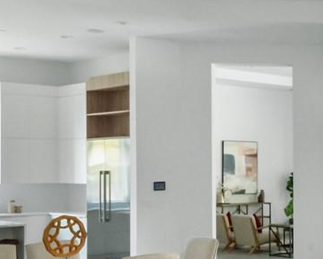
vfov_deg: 19.8
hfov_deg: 22.1
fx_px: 736
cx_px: 427
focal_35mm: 77
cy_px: 175
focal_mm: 9
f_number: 2.8
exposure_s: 1/1600
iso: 1600
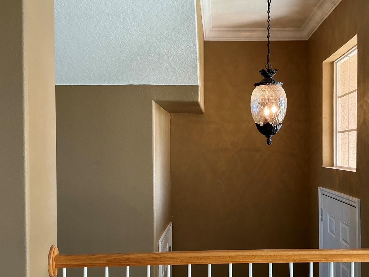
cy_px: 164
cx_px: 223
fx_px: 416
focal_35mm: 39
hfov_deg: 47.6
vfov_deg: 36.7
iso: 50
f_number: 1.8
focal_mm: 3
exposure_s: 1/60
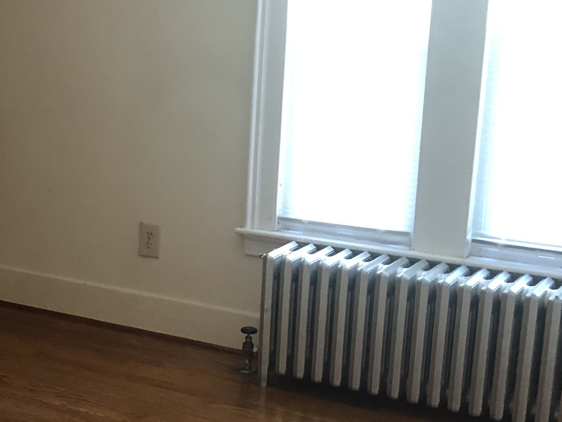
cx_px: -2
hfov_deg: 26.3
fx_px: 1137
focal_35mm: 70
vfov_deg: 21.0
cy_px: 249
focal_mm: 3.99
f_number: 1.8
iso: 100
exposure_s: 1/12
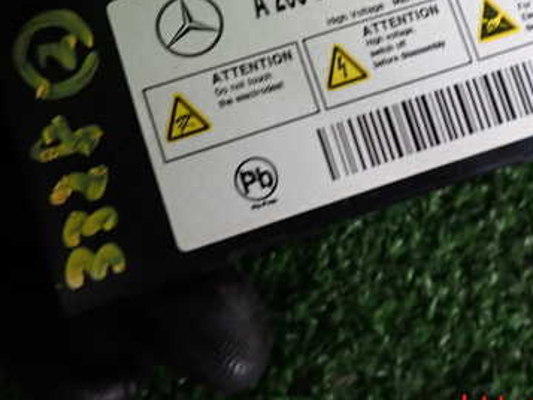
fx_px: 647
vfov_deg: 33.6
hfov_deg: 44.2
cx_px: 351
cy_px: 93
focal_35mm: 42
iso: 200
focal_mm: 4.5
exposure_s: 1/30
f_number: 2
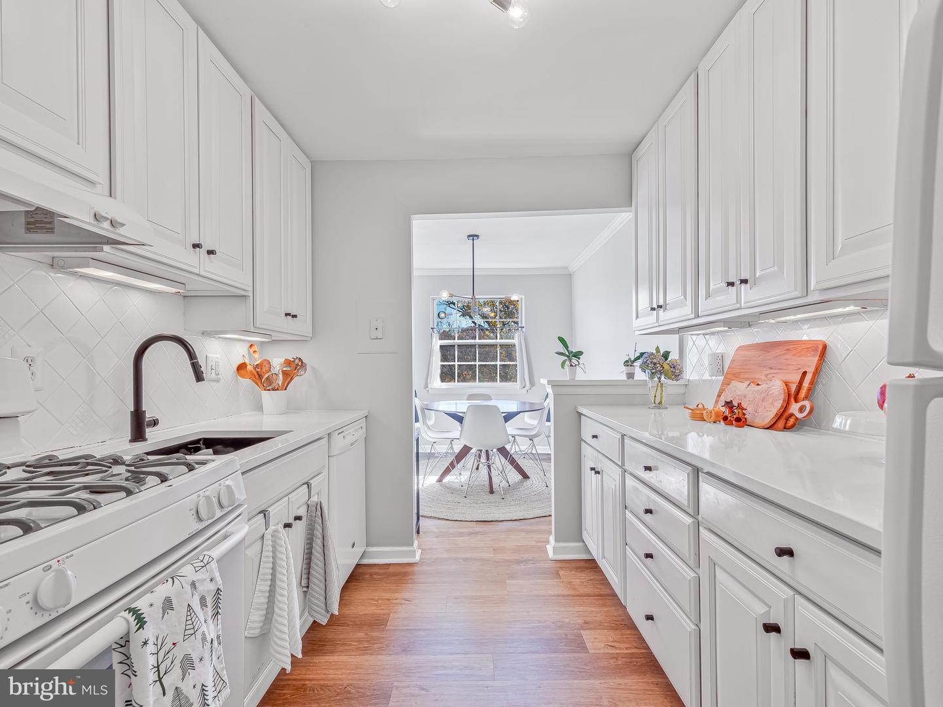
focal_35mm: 16
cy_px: 354
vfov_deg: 78.1
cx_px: 472
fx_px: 436
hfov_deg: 94.5
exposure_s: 1/3
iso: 100
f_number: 6.3
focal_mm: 8
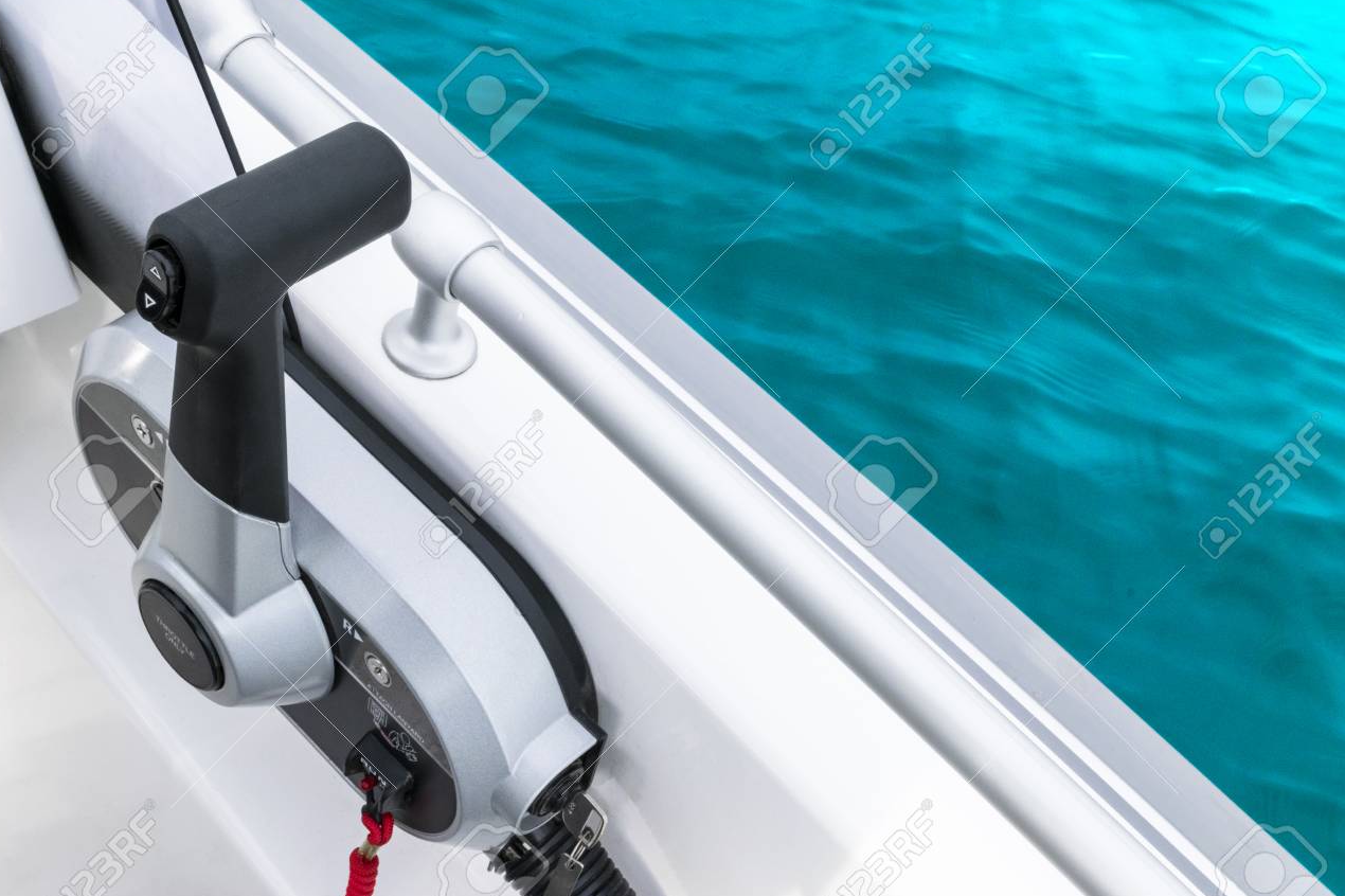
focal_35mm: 45
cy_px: 447
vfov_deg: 30.2
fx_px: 1662
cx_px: 679
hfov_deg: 44.0
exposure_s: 1/100
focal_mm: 29
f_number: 25
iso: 160
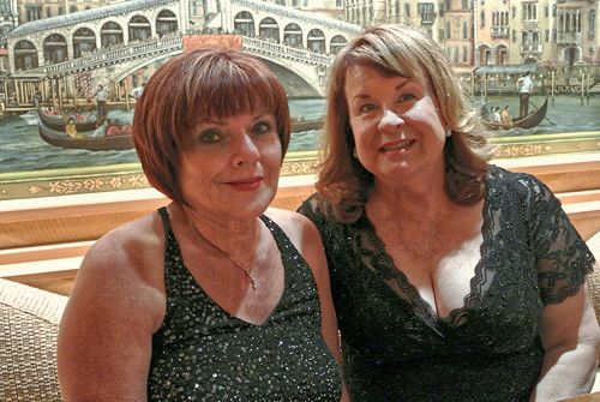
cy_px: 201
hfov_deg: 51.8
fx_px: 618
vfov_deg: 36.1
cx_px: 300
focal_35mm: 37
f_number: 4
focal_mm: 14
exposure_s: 1/13
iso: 1400
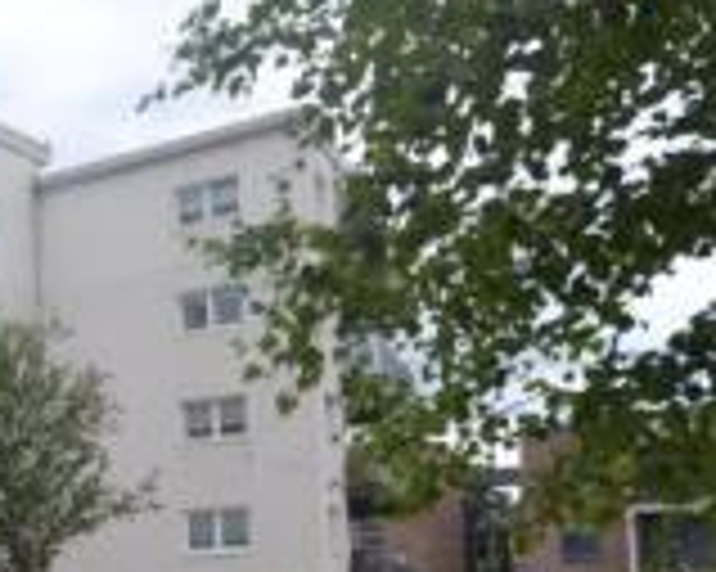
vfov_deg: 25.5
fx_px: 1228
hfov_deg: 24.4
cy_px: 498
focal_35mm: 58
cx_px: -390
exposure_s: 1/200
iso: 100
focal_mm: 10
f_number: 7.1
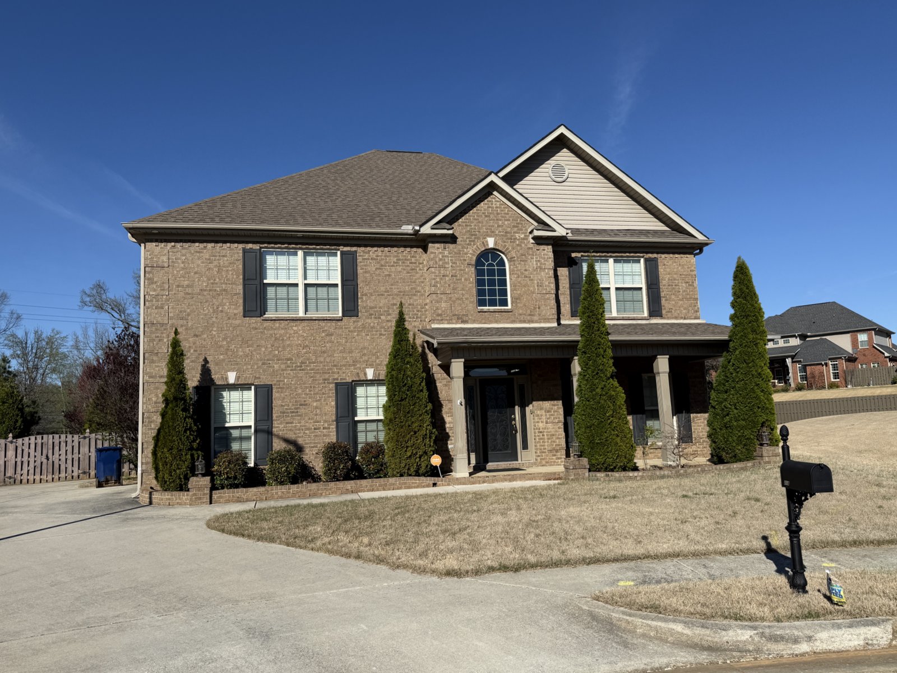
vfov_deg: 56.8
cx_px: 448
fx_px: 622
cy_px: 336
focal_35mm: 24
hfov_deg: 71.6
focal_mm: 6.76
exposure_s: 1/6173
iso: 80
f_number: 1.78
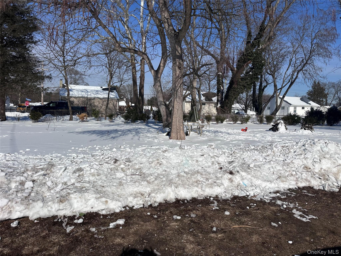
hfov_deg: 71.6
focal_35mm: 24
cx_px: 170
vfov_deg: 56.8
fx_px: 236
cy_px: 128
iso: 80
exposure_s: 1/15625
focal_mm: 6.86
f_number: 1.78
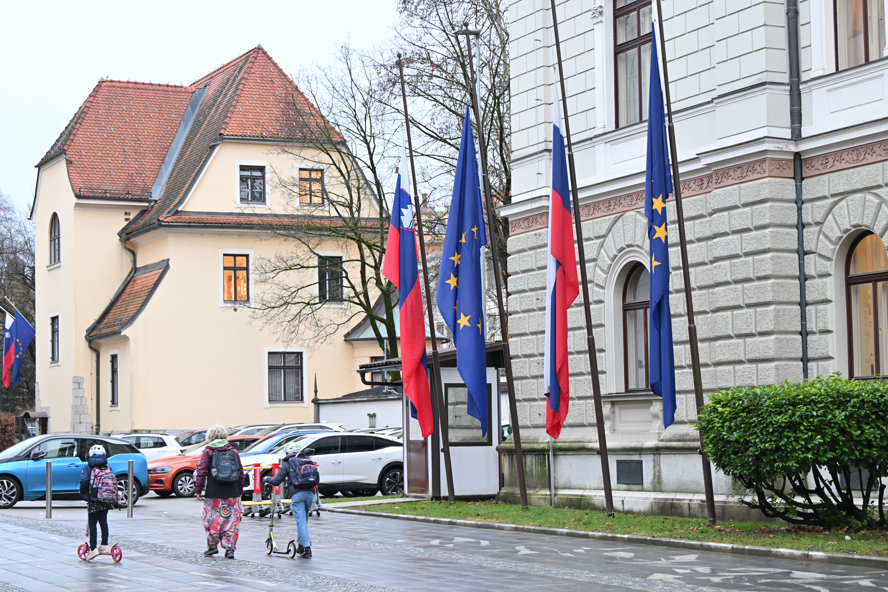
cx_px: 444
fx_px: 1727
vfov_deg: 19.5
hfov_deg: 28.8
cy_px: 296
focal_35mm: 70
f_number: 3.5
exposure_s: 1/125
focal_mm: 70
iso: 1600
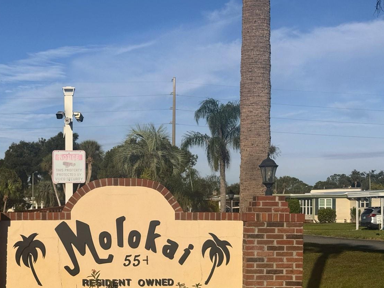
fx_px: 766
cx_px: 122
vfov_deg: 21.2
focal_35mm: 69
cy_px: 199
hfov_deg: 28.0
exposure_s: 1/9009
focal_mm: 6.76
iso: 64
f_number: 1.78
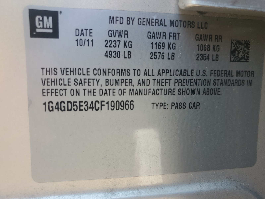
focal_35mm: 26
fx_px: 199
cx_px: 132
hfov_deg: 67.3
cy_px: 100
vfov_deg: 53.1
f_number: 1.5
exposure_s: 1/147
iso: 50
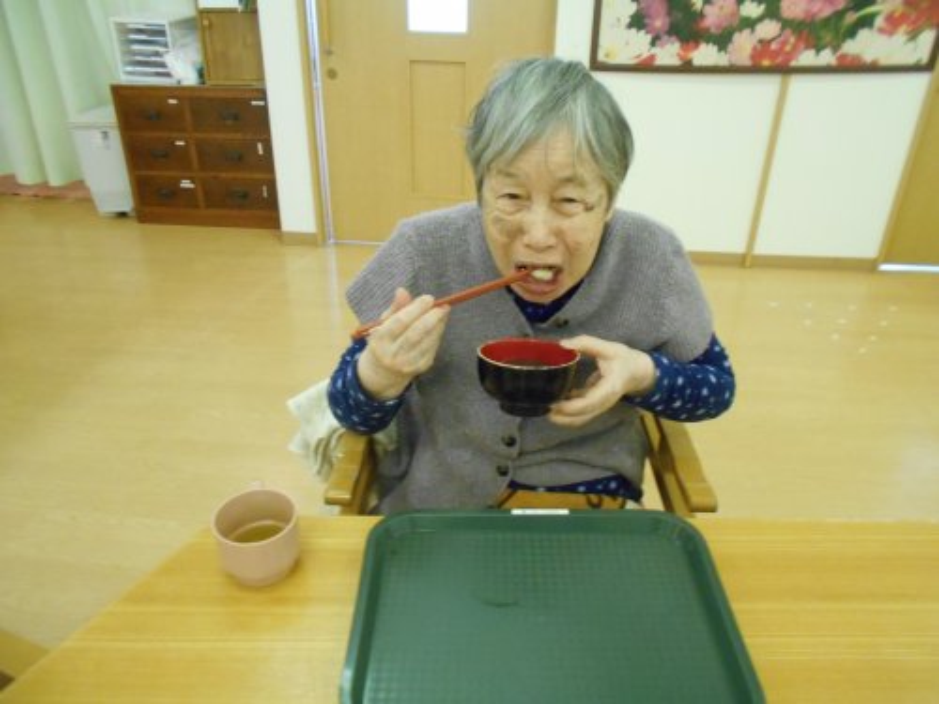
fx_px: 705
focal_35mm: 26
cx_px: 470
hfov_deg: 67.3
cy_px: 352
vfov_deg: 53.1
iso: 800
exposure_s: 1/25
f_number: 3.2
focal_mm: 4.6
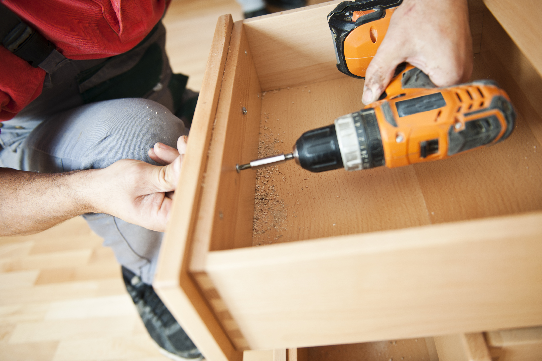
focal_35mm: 31
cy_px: 180
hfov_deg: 60.3
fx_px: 466
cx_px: 271
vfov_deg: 42.3
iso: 100
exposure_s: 1/200
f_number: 2.8
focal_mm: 31
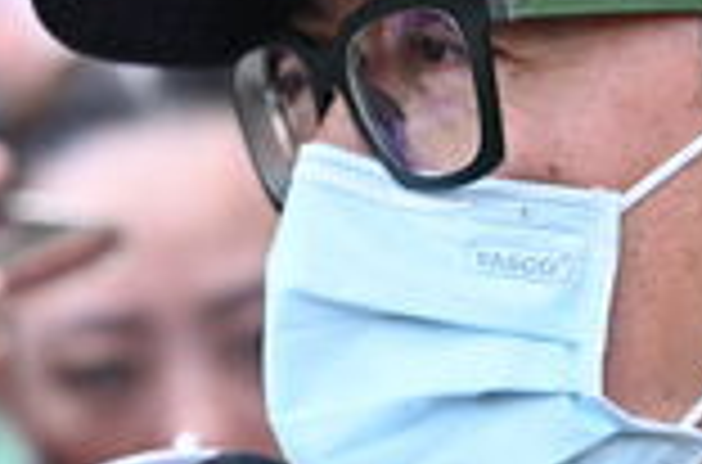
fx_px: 5249
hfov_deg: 7.6
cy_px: 239
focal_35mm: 270
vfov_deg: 5.1
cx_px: 513
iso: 125
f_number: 3.5
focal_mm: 105
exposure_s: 1/250
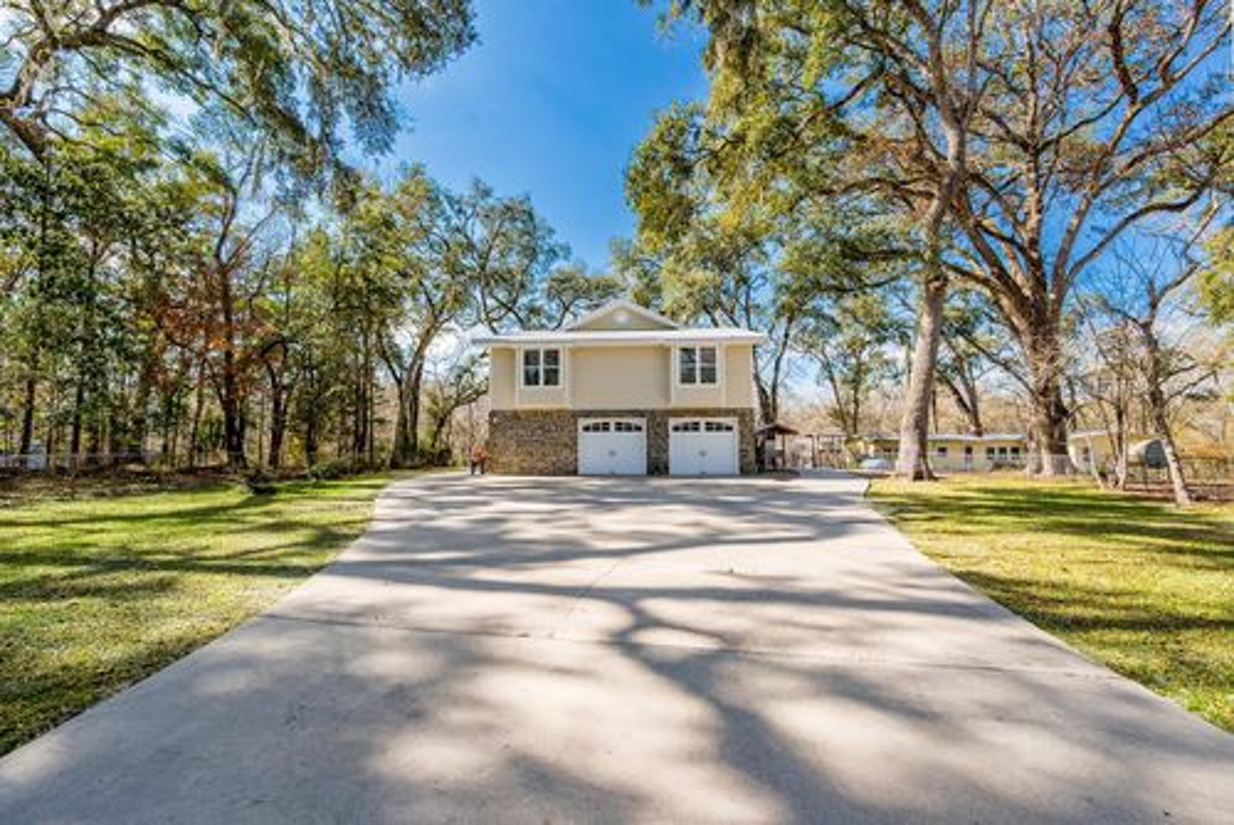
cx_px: 617
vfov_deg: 81.3
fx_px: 480
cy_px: 412
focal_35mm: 14
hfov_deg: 104.2
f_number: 8
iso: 400
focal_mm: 14
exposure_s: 1/5000
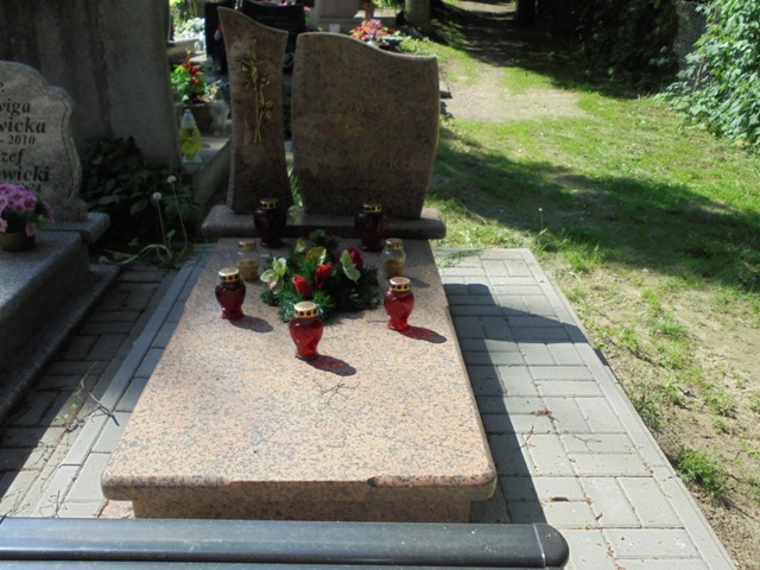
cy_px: 285
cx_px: 380
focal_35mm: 34
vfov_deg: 41.8
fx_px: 746
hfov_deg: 54.0
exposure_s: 1/500
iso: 100
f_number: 4
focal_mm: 6.1
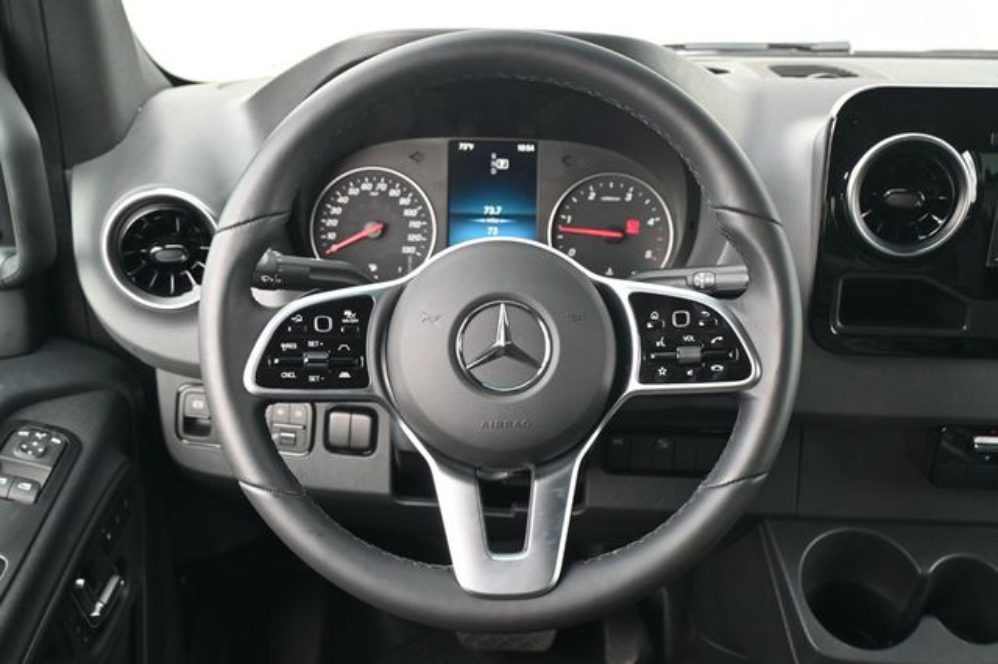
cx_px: 499
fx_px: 1143
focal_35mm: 41
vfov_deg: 32.4
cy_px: 332
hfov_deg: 47.2
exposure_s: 1/125
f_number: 4.5
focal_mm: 27.5
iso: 500
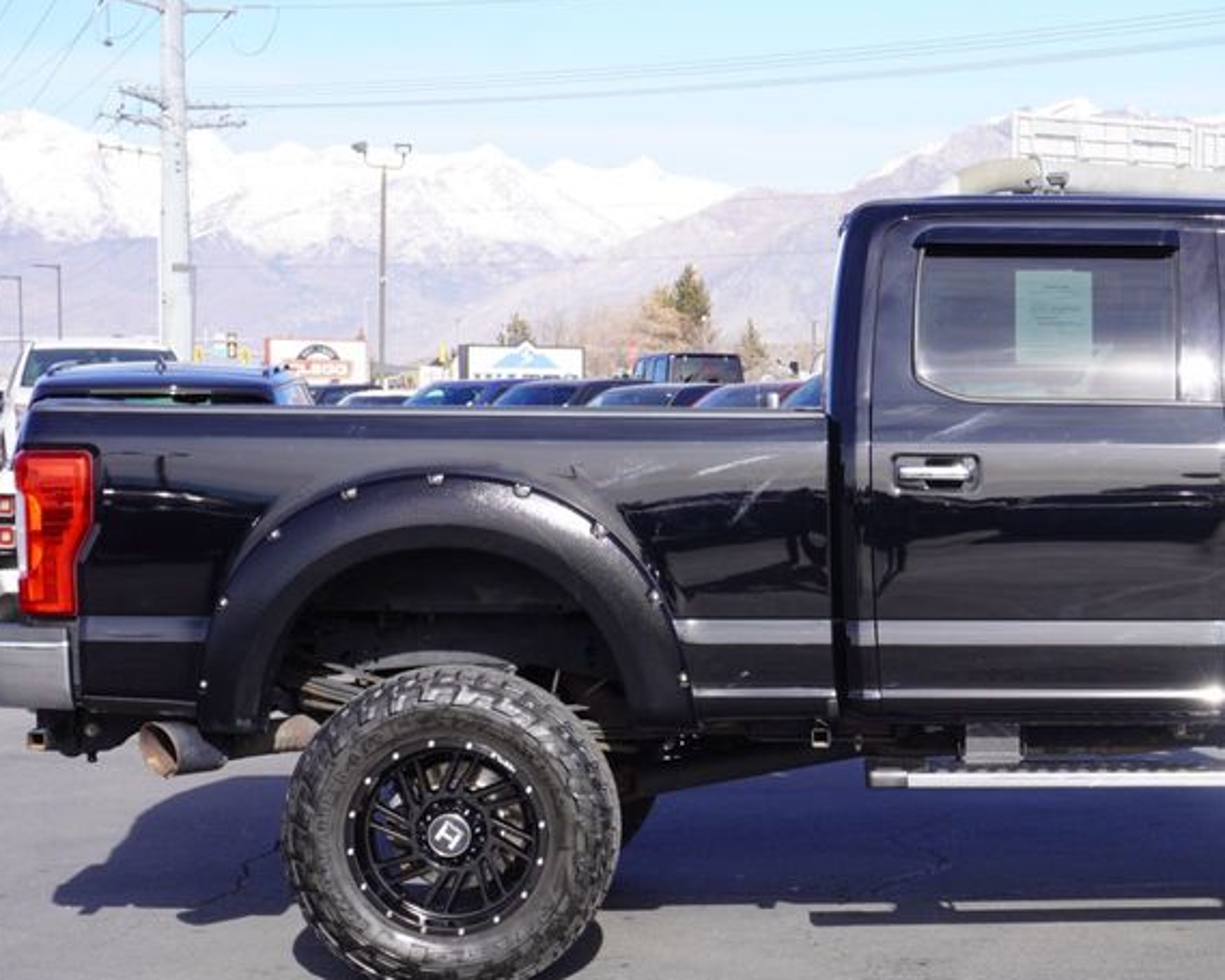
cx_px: 1055
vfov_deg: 20.1
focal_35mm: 76
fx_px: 2755
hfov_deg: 24.5
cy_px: 698
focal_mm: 30
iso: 100
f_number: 9
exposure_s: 1/100
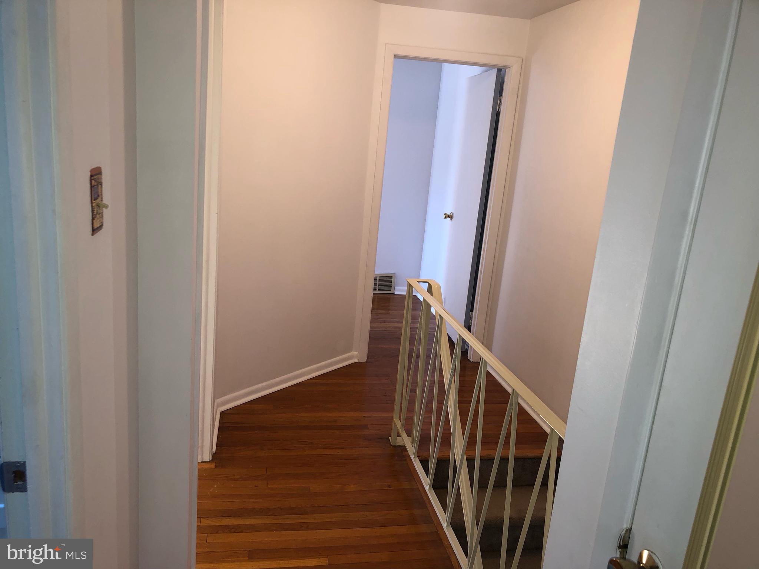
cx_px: 380
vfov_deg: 49.7
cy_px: 284
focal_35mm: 28
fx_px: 614
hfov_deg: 63.4
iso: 20
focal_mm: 3.99
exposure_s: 1/22
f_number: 1.8
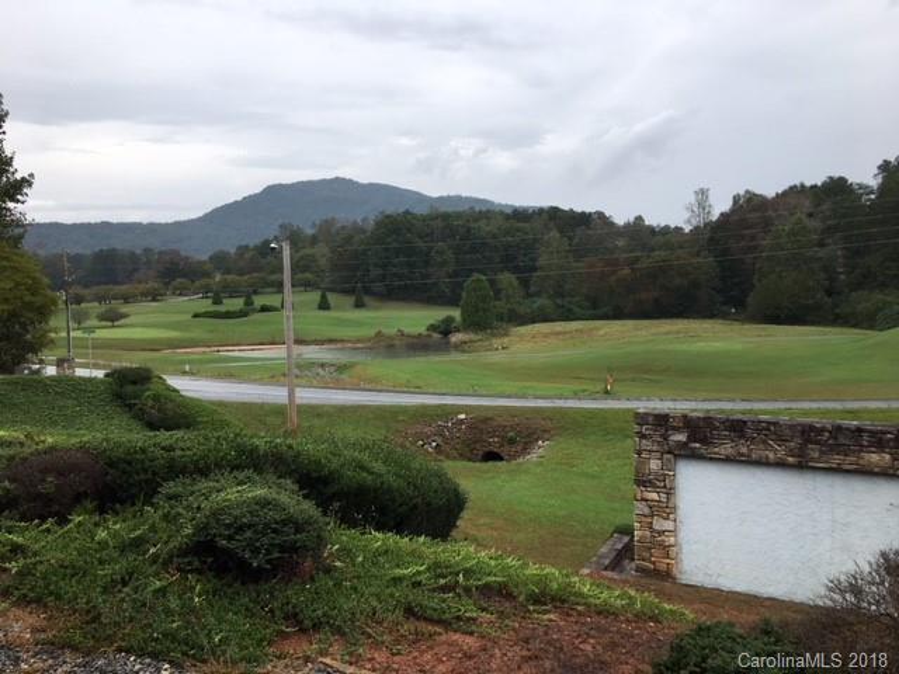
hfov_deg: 61.7
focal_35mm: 29
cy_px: 337
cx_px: 450
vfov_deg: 48.2
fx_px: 753
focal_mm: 4.15
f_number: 2.2
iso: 25
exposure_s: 1/651
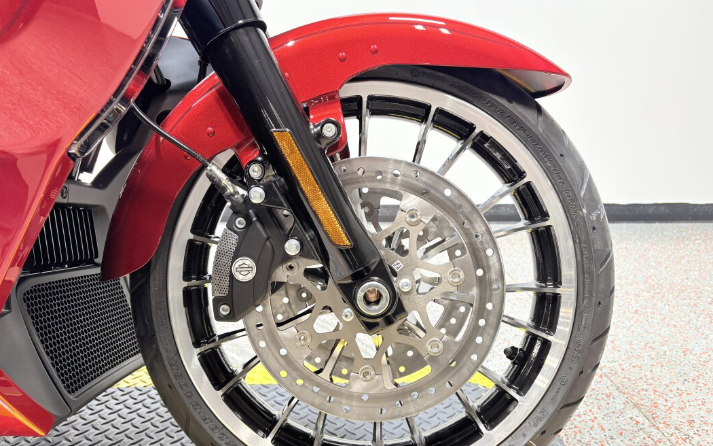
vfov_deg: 44.4
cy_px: 260
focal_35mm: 28
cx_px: 354
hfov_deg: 66.5
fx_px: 544
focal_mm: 5.96
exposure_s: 1/60
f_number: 1.6
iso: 80
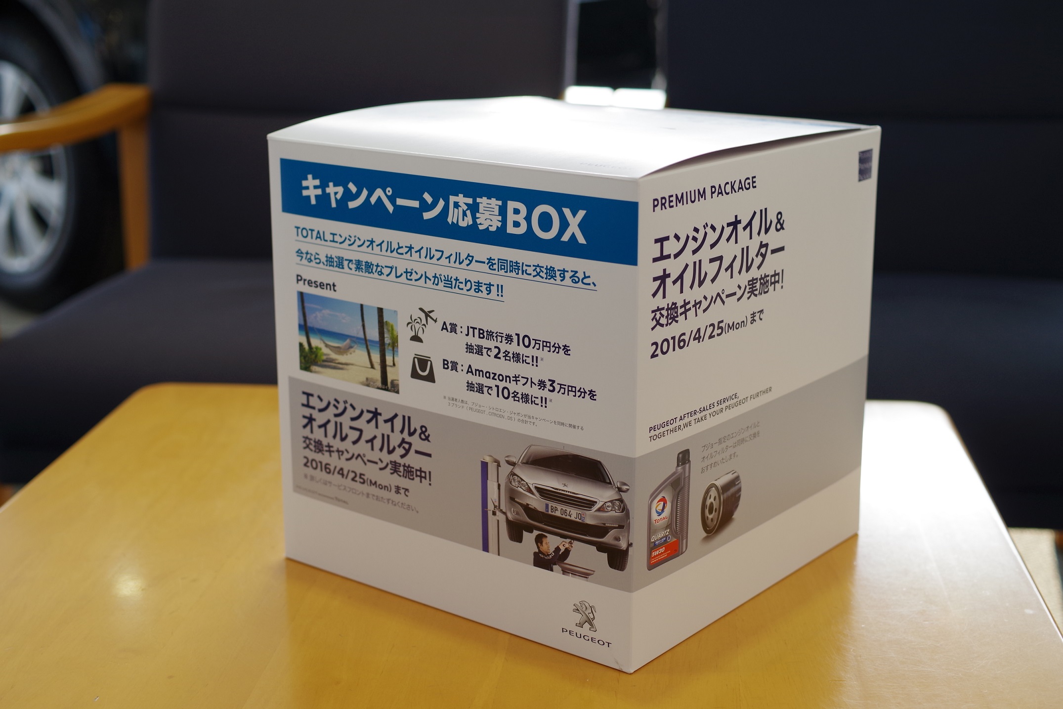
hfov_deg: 38.2
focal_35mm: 52
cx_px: 532
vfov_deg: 26.0
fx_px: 1535
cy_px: 354
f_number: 4
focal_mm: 35
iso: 200
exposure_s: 1/160
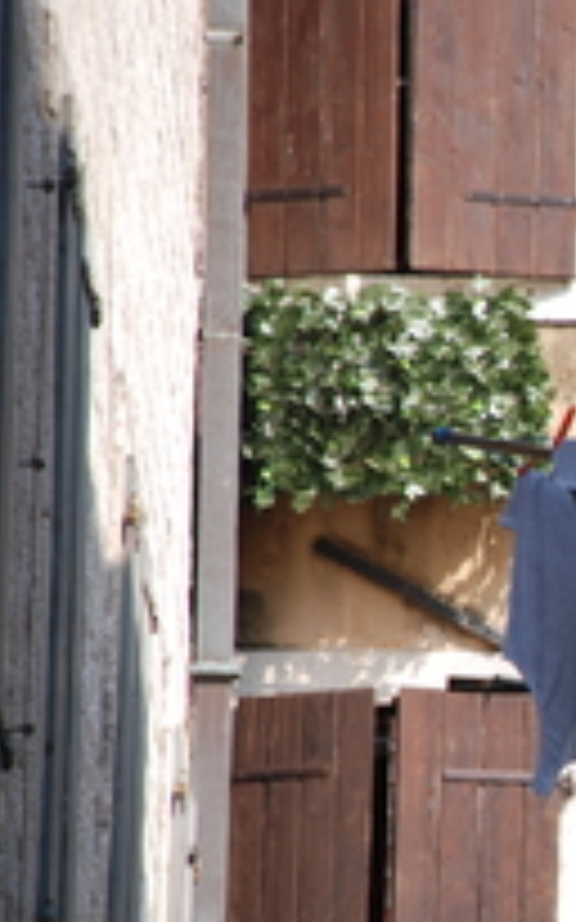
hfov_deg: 2.9
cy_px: 648
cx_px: 999
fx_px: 11414
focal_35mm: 454
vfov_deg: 4.6
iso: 100
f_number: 5.6
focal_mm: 135
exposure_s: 1/80
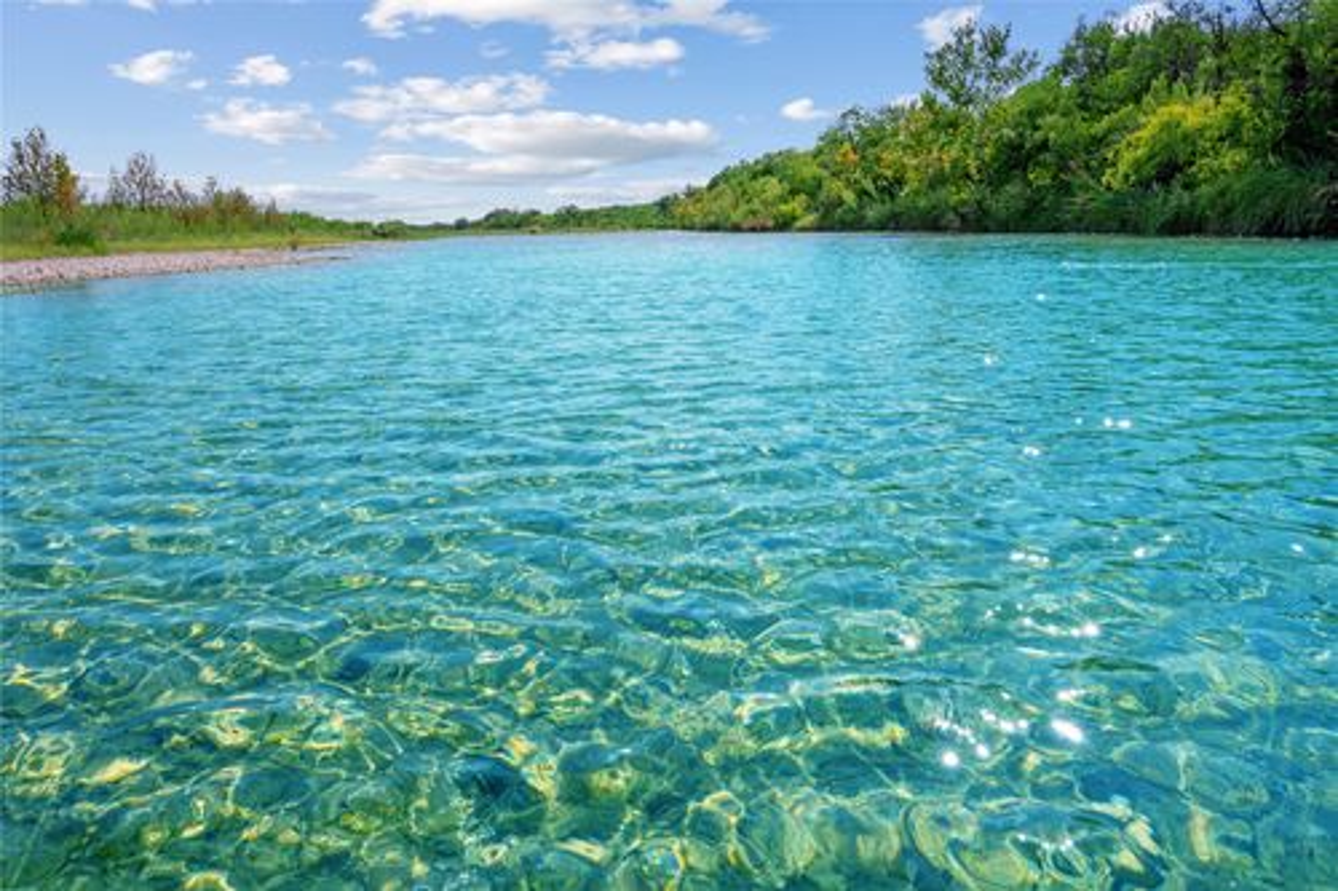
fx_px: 892
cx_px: 669
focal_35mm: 24
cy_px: 446
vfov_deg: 53.1
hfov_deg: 73.8
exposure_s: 1/125
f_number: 11
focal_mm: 24
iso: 80
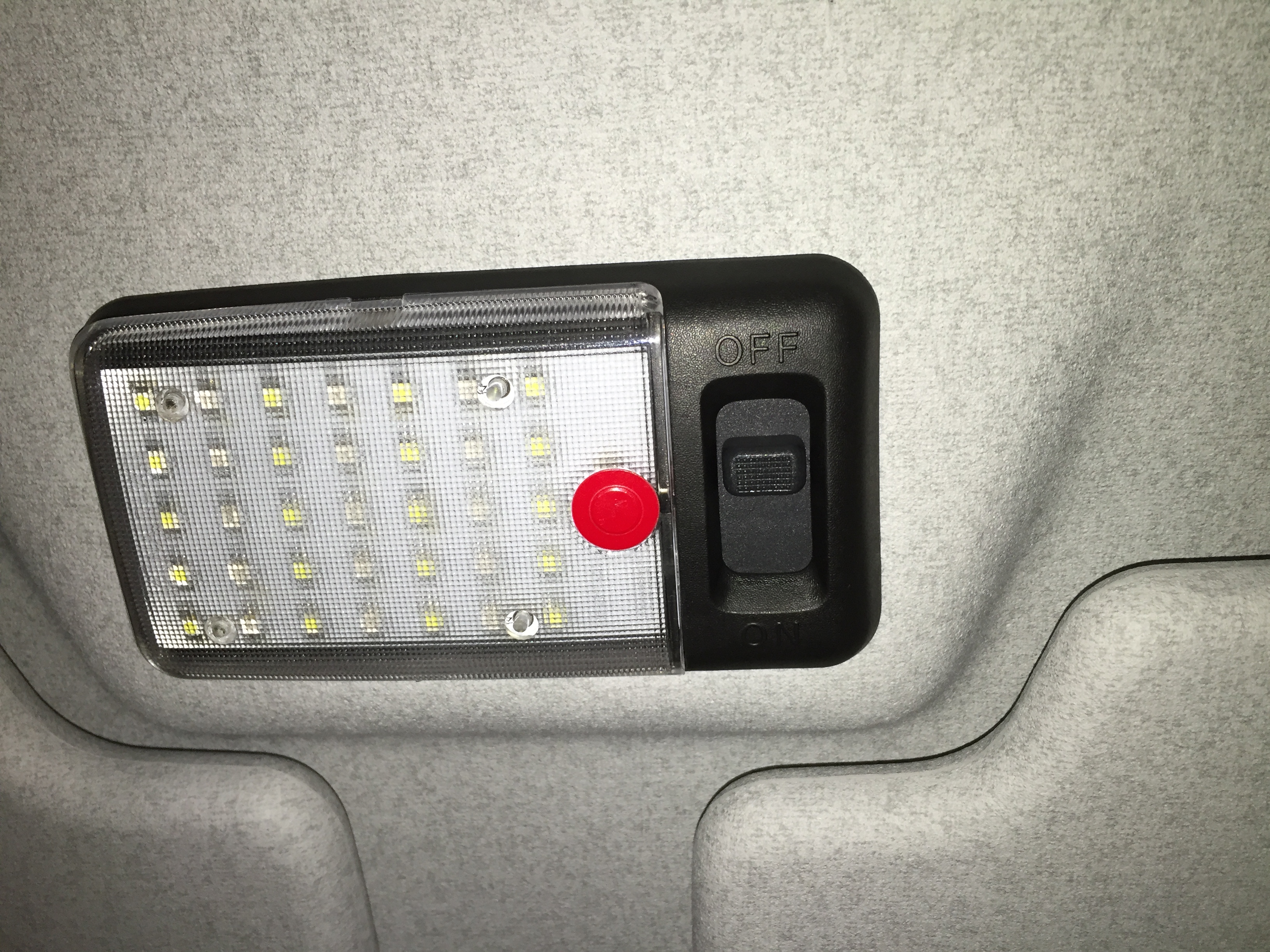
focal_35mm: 29
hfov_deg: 61.7
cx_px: 635
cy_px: 476
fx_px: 1064
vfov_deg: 48.2
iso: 100
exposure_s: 1/33
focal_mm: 4.15
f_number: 2.2
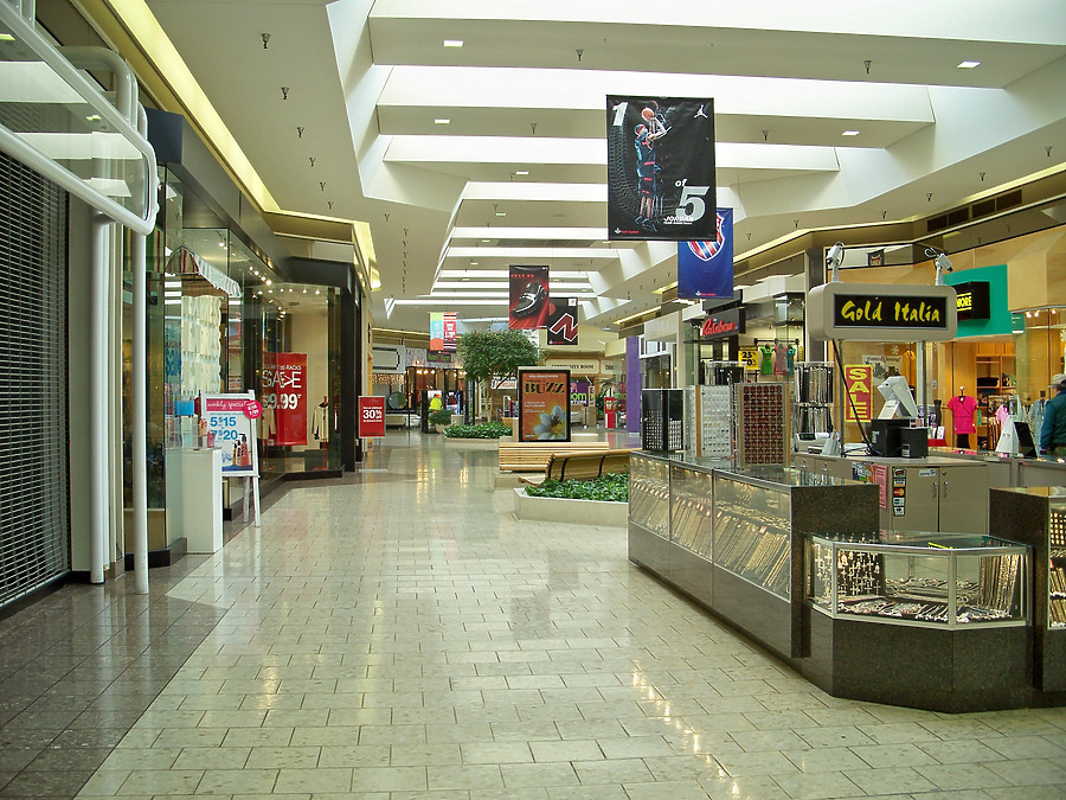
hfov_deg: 50.1
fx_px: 1139
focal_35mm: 37
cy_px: 400
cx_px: 533
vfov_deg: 38.7
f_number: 2.8
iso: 64
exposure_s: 1/30
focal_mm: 7.8
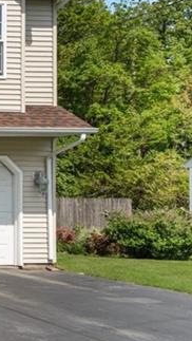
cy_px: 129
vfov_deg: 33.2
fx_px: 569
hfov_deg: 13.1
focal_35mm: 63
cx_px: -296
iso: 200
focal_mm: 19
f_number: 7.1
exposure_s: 1/250
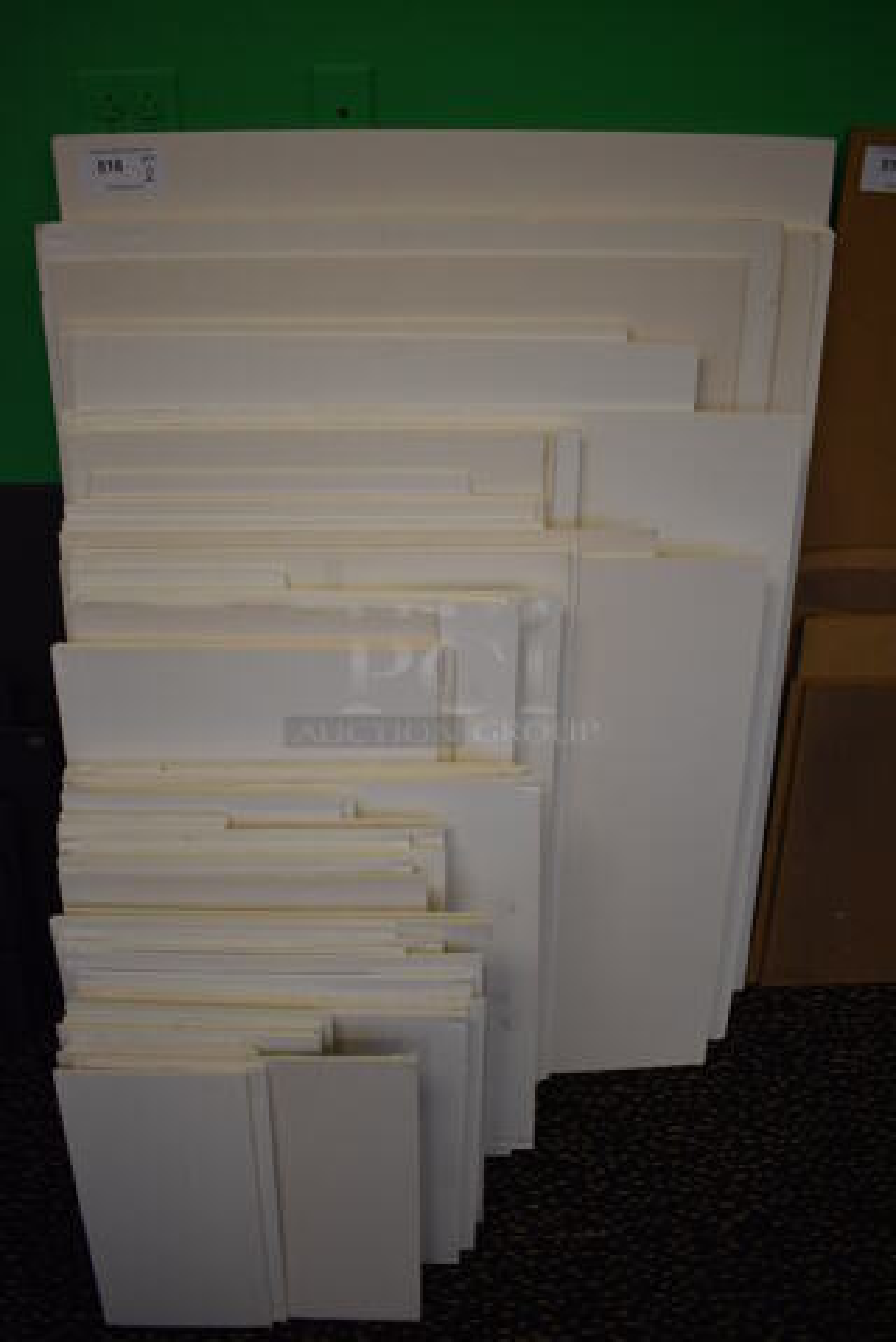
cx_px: 448
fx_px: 1006
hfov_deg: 48.0
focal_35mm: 27
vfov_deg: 67.4
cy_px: 671
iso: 800
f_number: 3.5
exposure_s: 1/250
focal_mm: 18
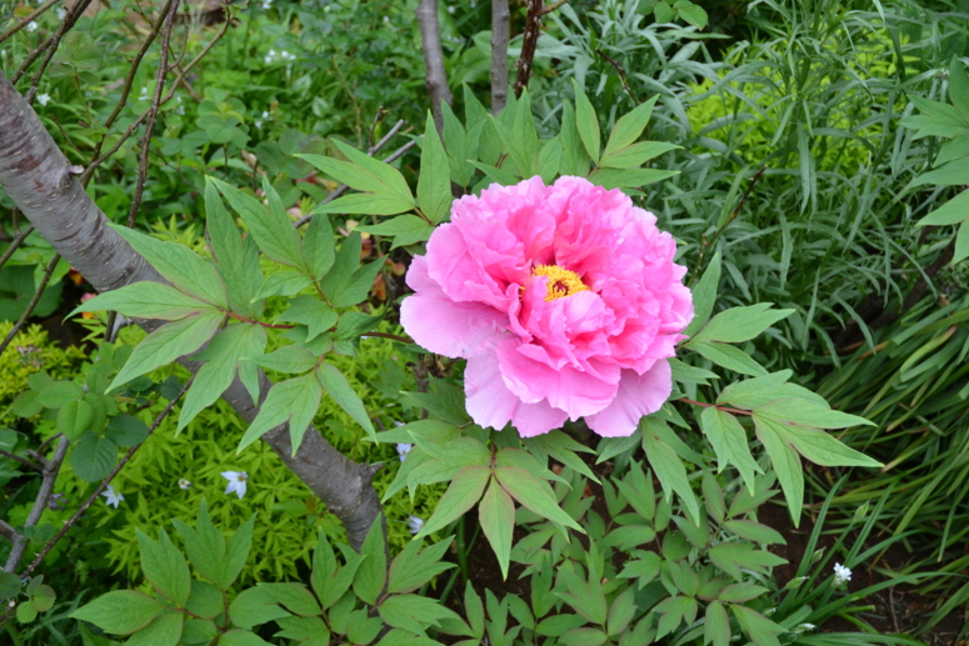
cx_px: 484
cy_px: 329
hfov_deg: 55.8
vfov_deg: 38.9
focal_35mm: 34
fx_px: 915
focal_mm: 22
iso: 200
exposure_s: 1/125
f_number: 5.6
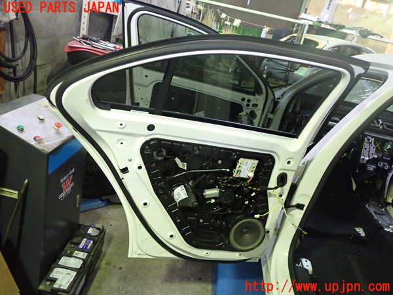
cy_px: 148
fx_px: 341
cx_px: 196
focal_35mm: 30
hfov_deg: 60.0
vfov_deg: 46.8
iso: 500
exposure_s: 1/30
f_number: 2.3
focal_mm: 5.4
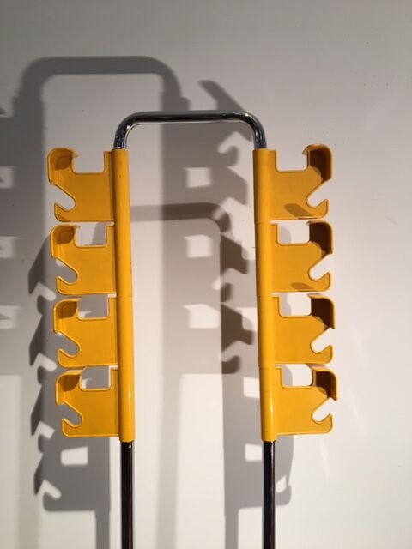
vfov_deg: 61.7
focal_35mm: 29
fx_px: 460
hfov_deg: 48.2
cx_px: 206
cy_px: 274
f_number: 2.2
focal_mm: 4.15
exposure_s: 1/33
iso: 40
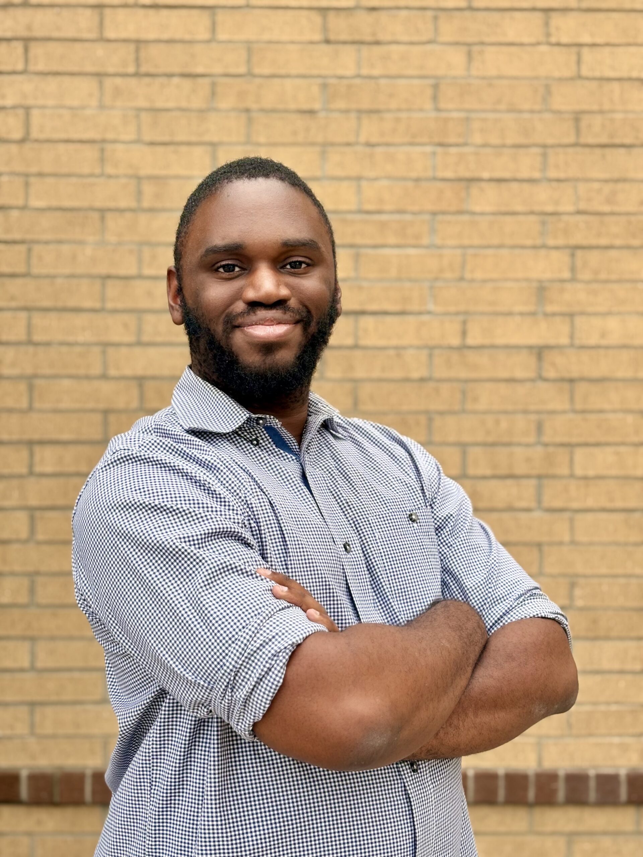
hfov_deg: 28.0
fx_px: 1288
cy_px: 428
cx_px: 322
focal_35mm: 52
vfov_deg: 36.8
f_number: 1.6
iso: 50
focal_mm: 5.96
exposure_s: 1/262
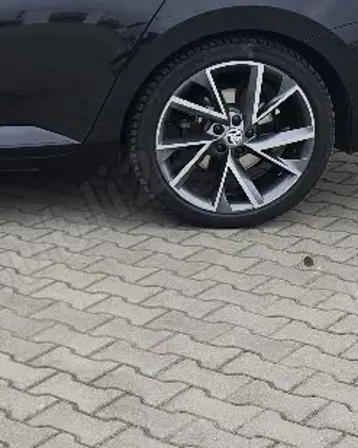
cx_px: -157
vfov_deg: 19.8
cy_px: 252
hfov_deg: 14.9
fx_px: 1285
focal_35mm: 97
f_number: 1.7
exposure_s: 1/286
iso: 12
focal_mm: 6.3
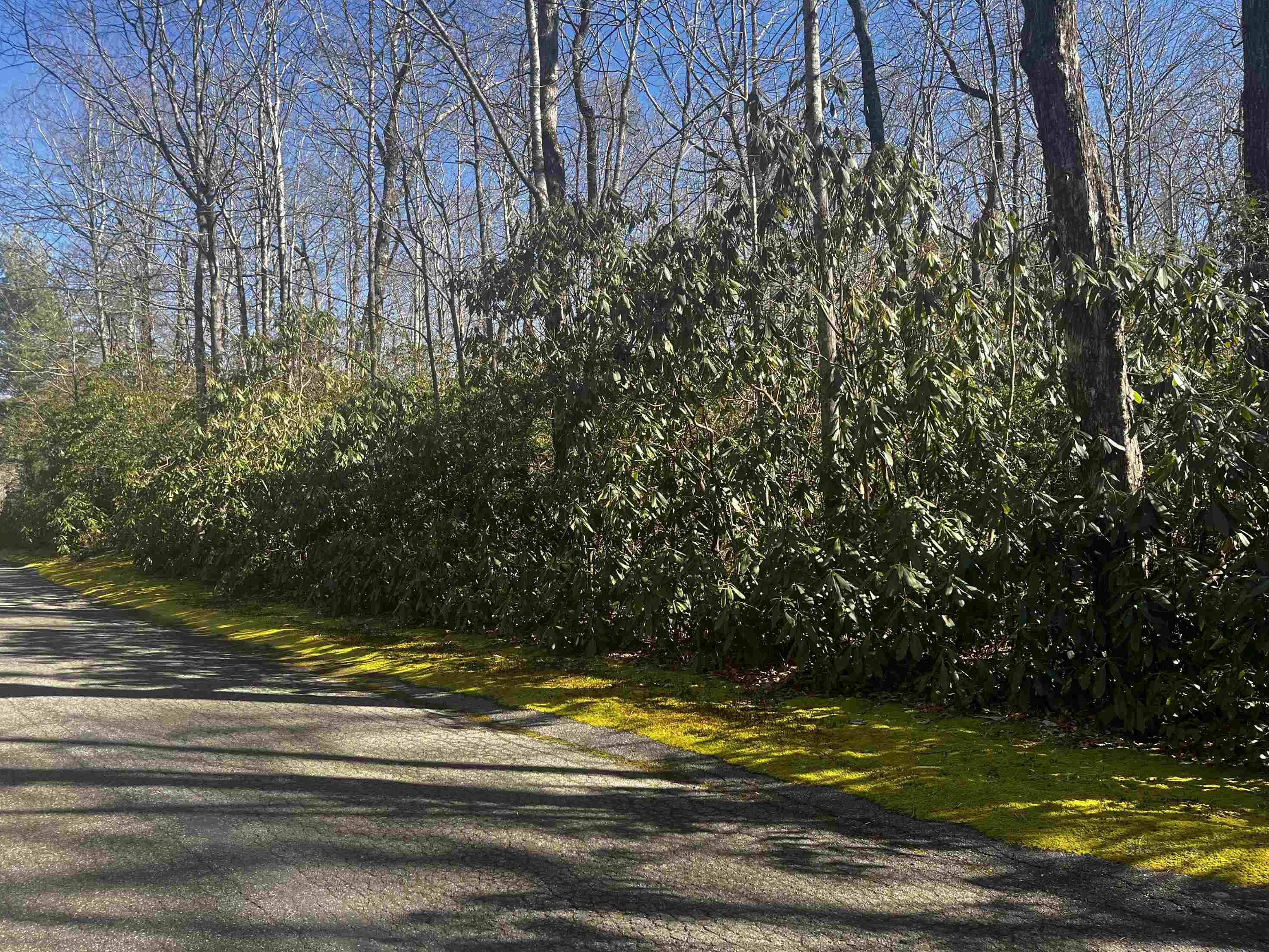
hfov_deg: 65.3
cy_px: 471
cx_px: 629
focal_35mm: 27
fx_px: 990
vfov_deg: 51.4
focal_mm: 5.1
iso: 50
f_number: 1.6
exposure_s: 1/558
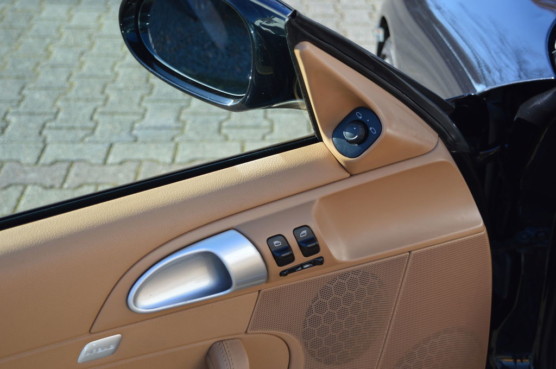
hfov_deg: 35.1
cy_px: 184
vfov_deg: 23.7
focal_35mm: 57
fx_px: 879
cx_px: 278
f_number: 5.6
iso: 100
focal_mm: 38
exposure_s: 1/125
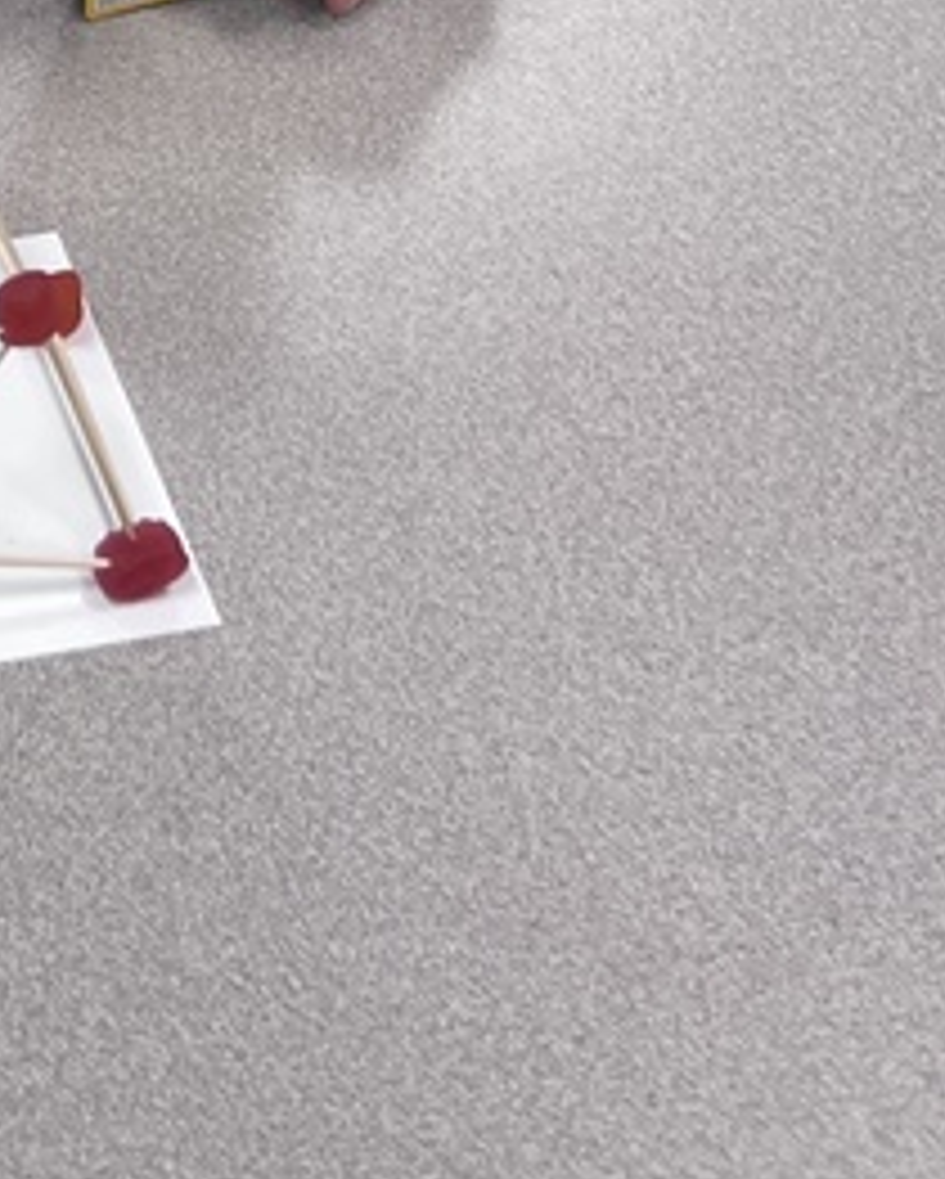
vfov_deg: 15.7
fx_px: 3457
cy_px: -1112
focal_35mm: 99
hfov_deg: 14.4
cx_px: -508
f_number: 1.6
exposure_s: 1/60
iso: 64
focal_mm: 5.1
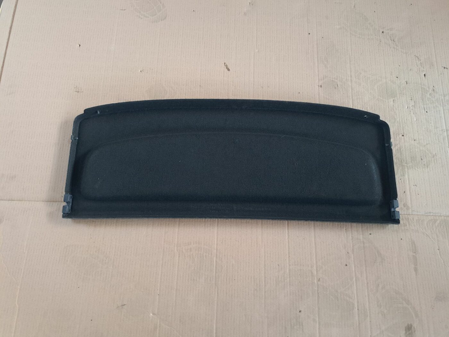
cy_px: 168
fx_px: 311
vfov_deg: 56.8
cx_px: 224
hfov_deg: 71.6
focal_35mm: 24
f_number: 1.8
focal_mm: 5.23
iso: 400
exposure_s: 1/40
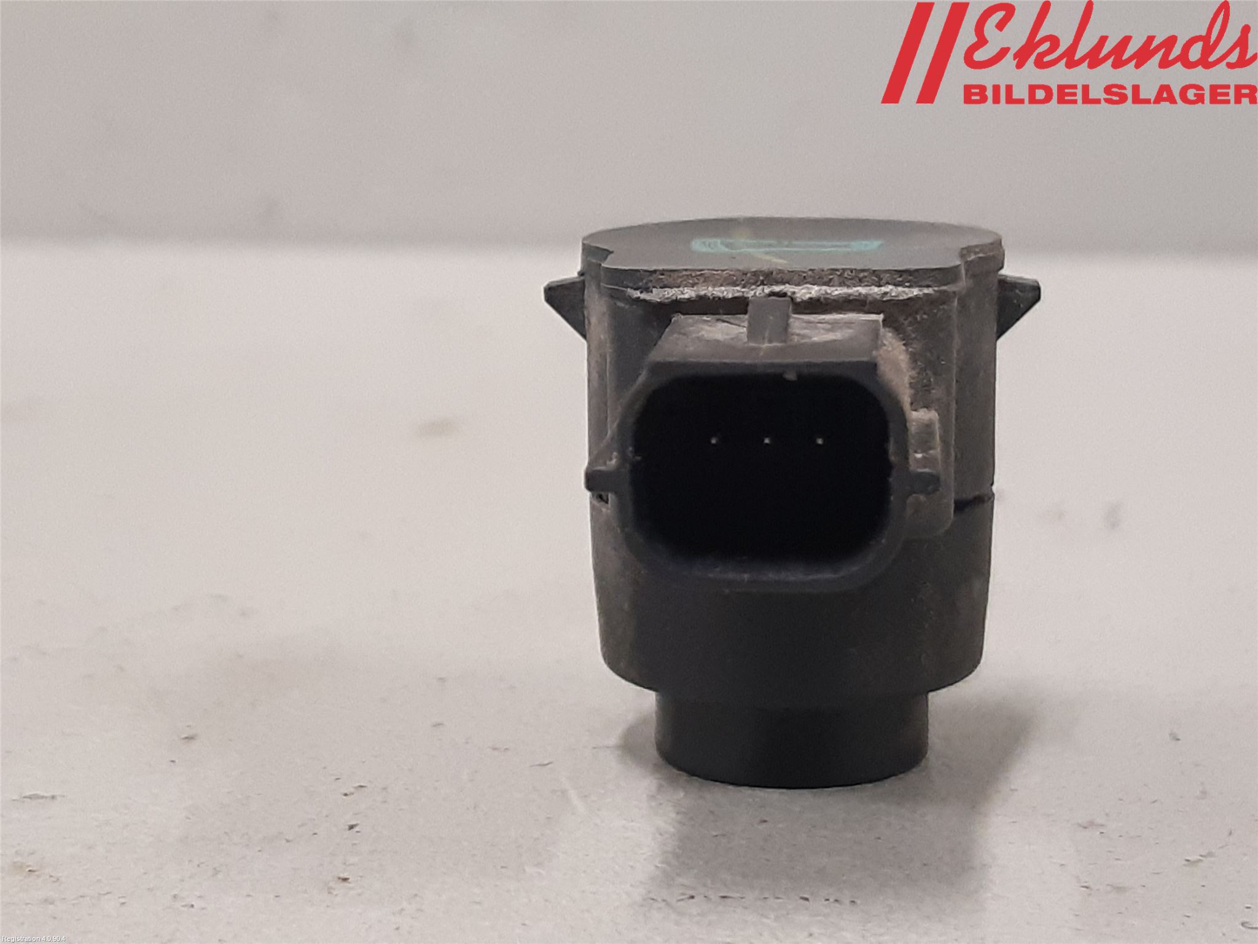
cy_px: 472
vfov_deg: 53.1
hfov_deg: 67.3
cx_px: 629
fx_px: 945
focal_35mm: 26
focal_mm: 3.93
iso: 250
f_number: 1.7
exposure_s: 1/60
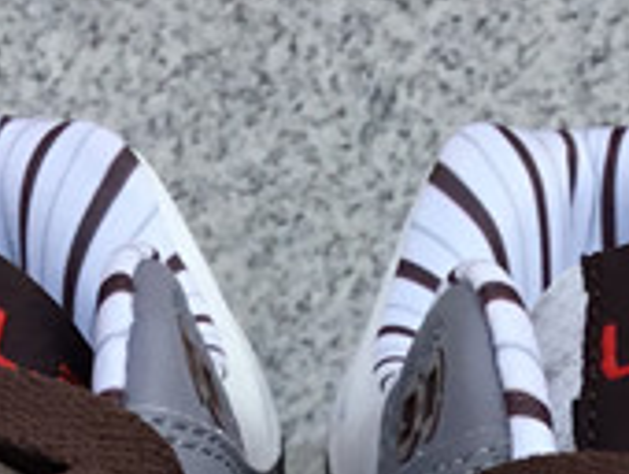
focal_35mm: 164
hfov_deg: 12.0
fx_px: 2984
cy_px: 1102
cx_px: 374
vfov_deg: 8.4
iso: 25
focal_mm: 3.3
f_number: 2.4
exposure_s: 1/448
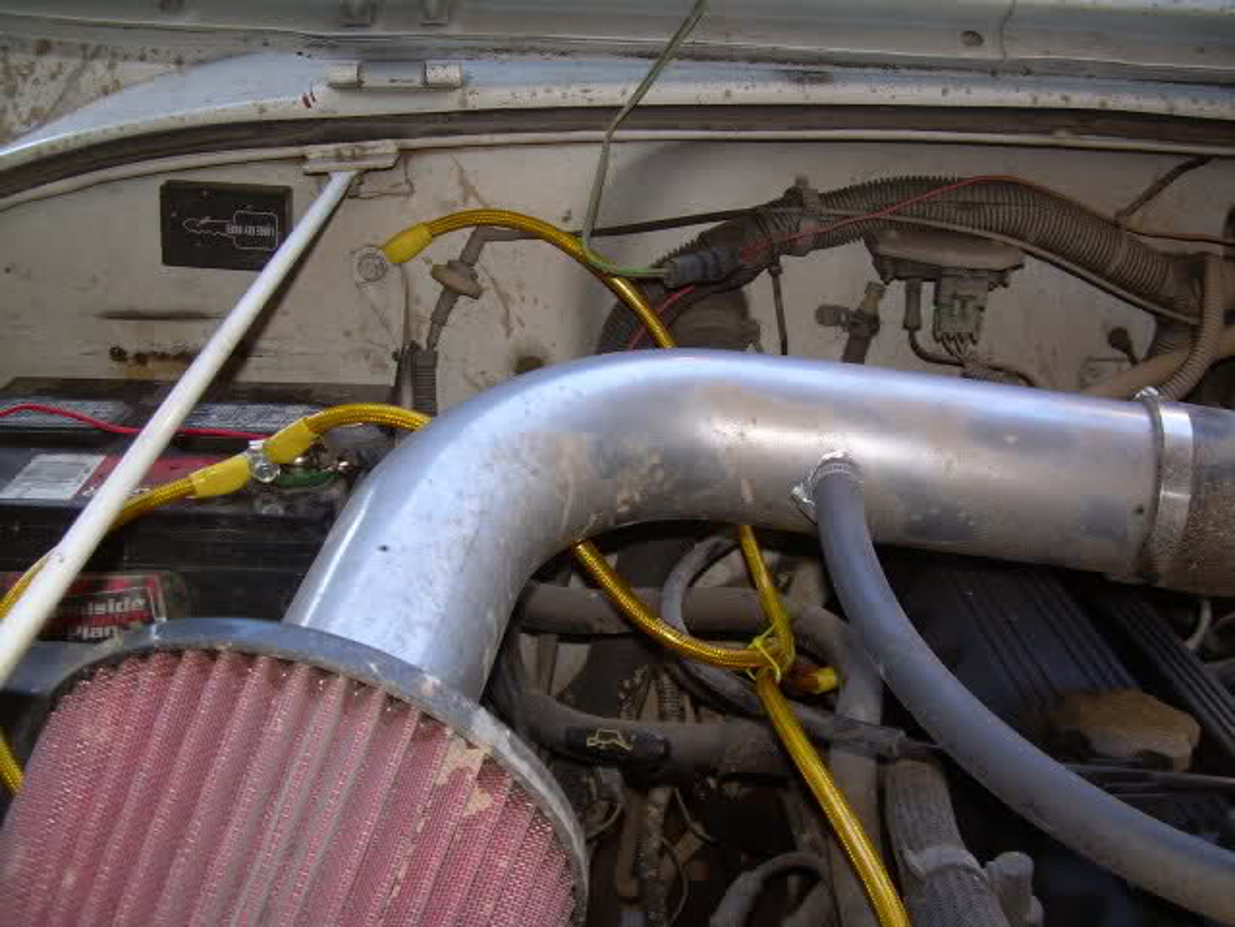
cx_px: 618
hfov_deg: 49.0
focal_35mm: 38
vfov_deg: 37.7
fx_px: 1356
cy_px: 464
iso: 50
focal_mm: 6.3
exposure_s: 1/60
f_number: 2.8
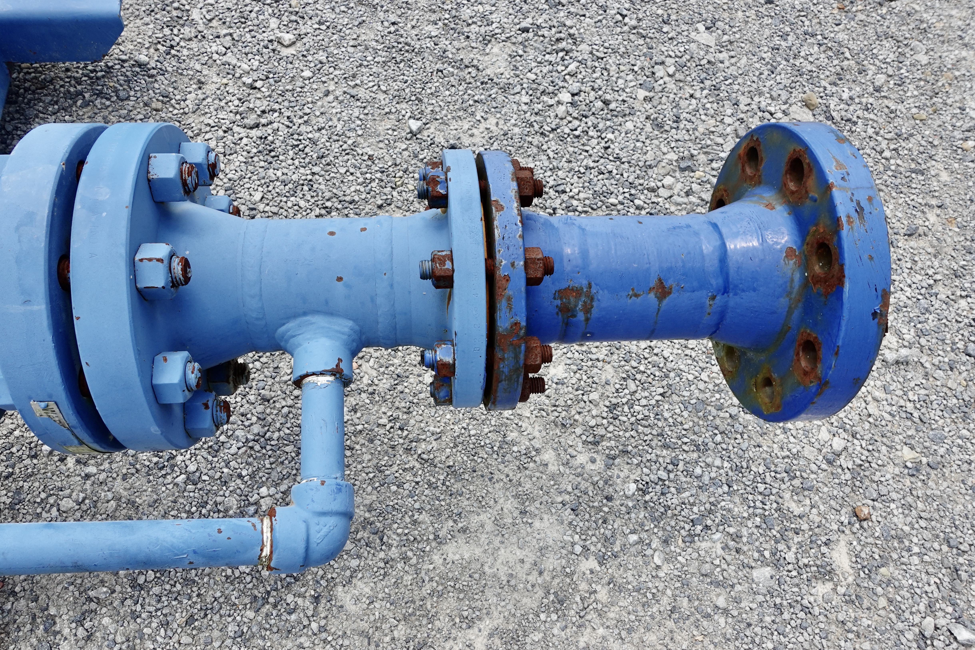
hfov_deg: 73.7
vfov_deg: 53.1
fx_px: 650
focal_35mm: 24
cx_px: 488
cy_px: 325
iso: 125
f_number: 5.6
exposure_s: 1/250
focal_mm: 9.4
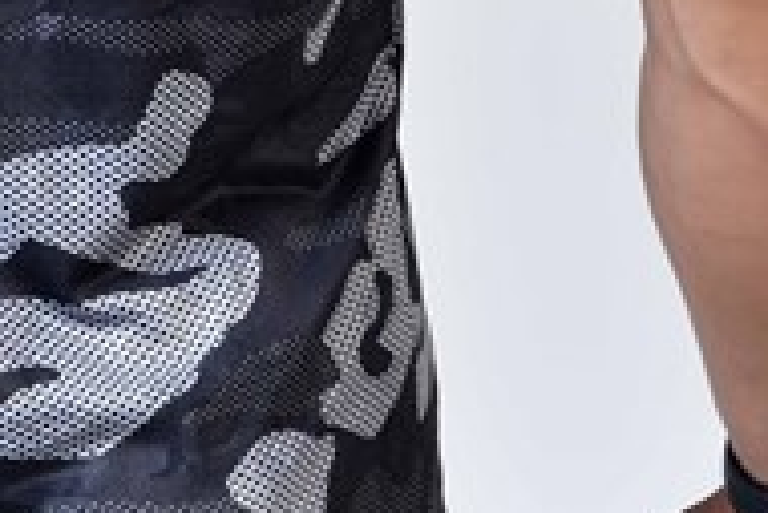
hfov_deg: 4.9
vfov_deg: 3.3
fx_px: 8967
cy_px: -164
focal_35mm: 420
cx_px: 0
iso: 200
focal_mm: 92
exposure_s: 1/100
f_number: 11
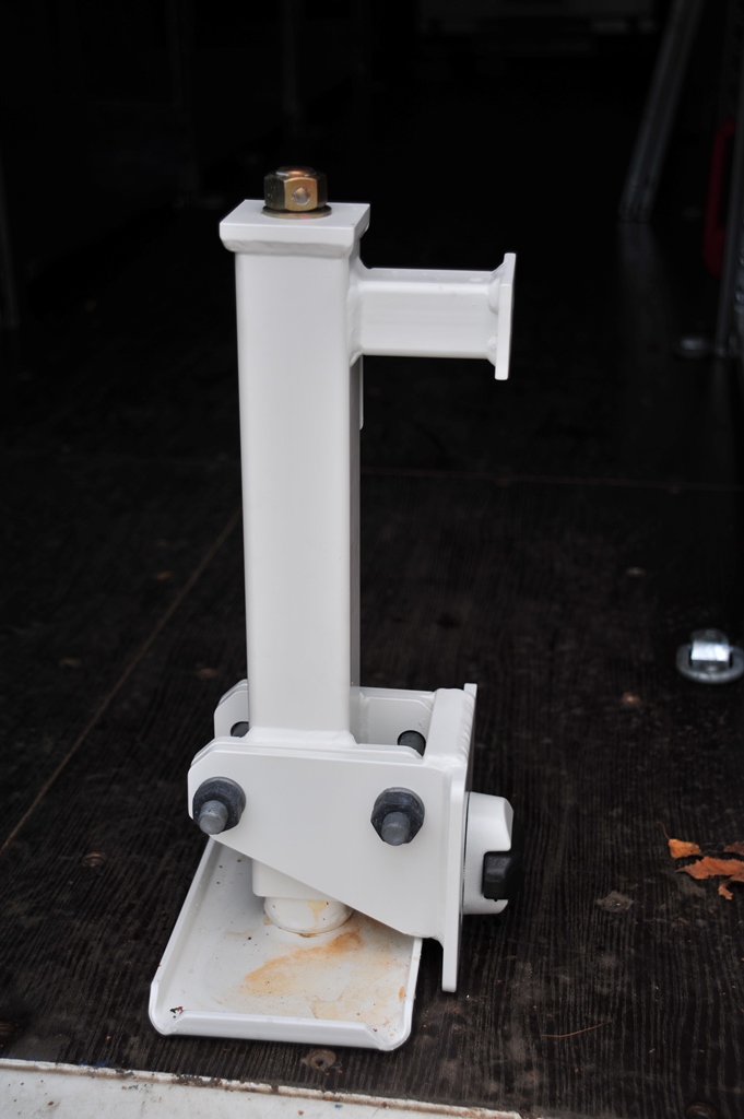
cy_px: 560
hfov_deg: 25.9
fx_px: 1615
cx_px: 372
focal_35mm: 52
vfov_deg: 38.2
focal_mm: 52
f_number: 5
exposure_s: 1/160
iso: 200
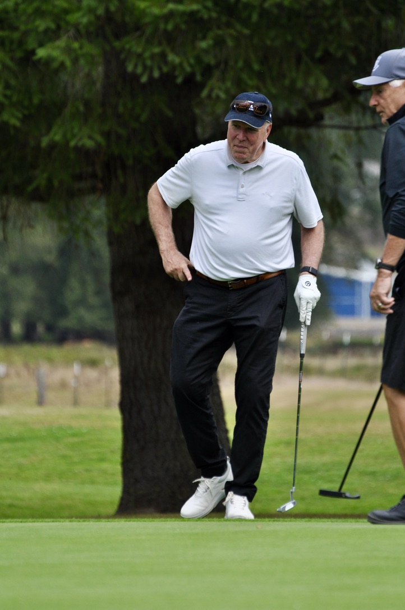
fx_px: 6851
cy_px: 305
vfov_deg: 5.1
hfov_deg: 3.4
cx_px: 202
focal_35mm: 405
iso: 400
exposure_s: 1/1250
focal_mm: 270
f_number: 5.6
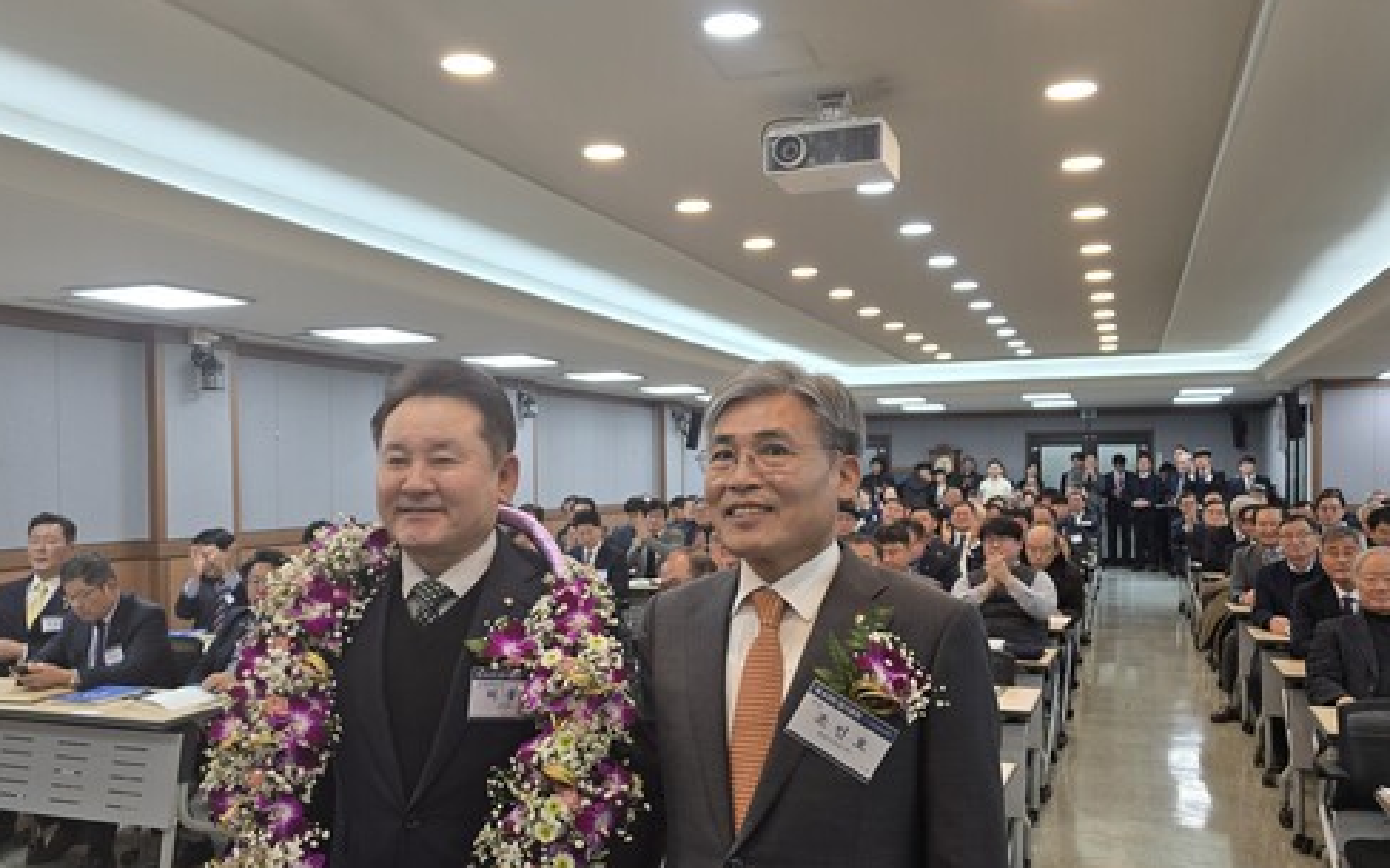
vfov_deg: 41.7
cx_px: 655
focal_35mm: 30
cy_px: 515
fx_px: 1136
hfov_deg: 62.8
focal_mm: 6.3
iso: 80
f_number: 1.7
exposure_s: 1/120
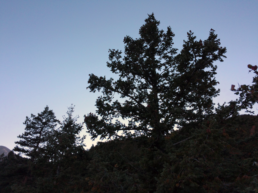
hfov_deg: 61.7
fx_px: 216
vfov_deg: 48.2
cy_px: 96
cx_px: 129
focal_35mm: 29
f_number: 2.2
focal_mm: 4.15
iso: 32
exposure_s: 1/662
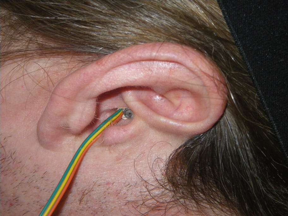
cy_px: 108
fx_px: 641
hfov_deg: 25.3
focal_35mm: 77
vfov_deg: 19.1
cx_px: 144
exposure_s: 1/100
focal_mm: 13.7
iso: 400
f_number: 4.8
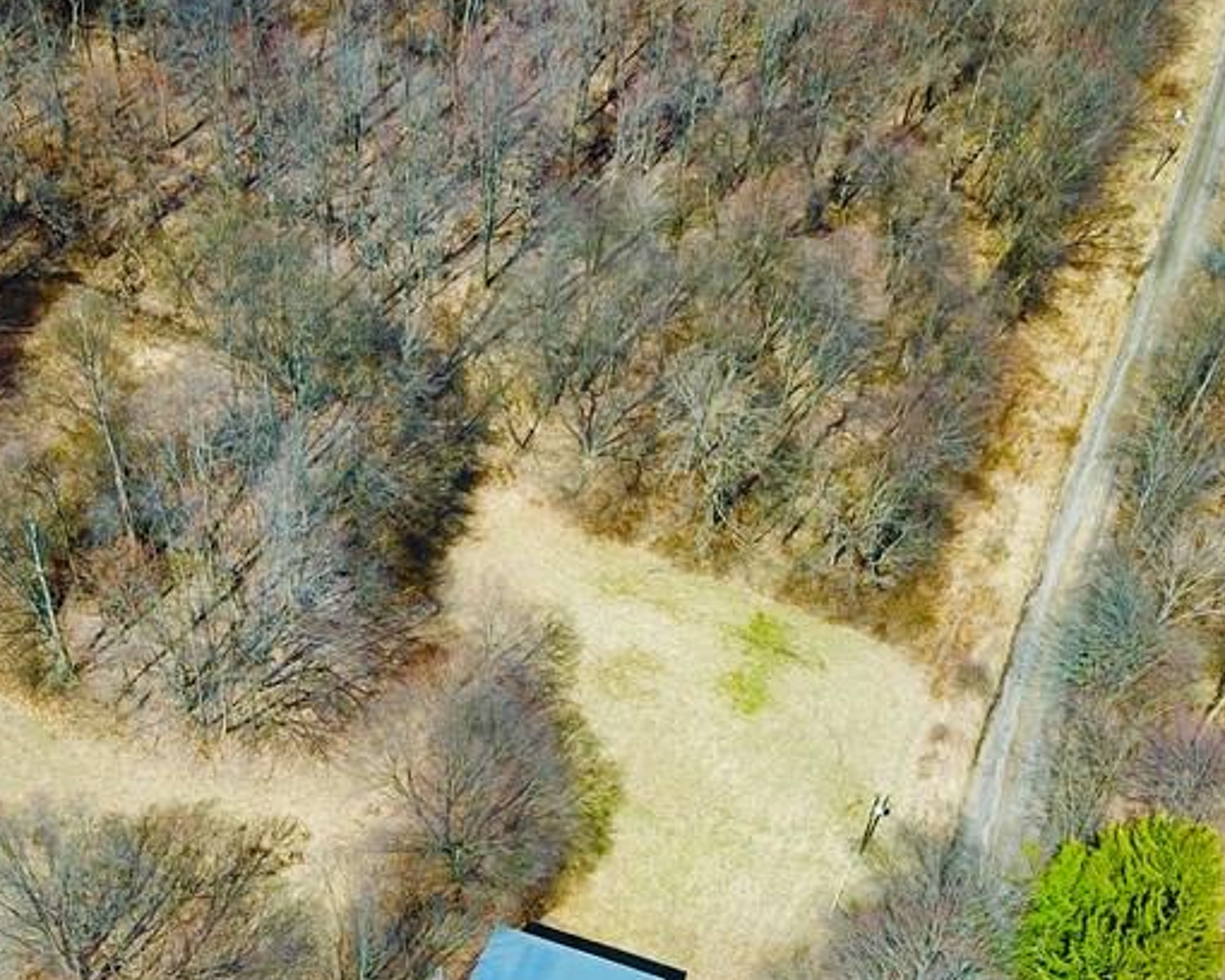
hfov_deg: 36.3
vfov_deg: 29.3
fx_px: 1849
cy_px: 701
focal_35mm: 51
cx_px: 425
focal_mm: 4.73
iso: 100
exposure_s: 1/1261
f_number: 2.2
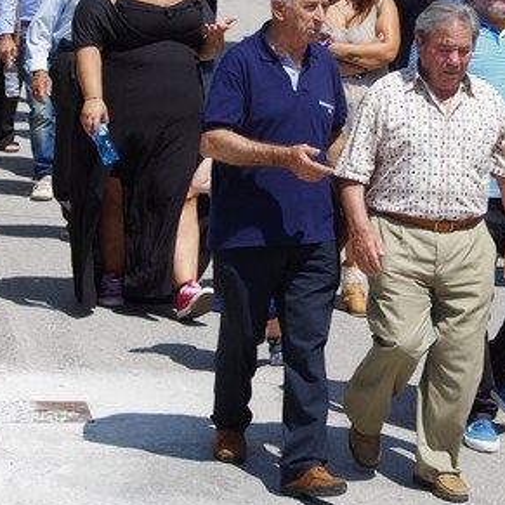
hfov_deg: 8.9
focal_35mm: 197
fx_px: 3252
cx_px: 382
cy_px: 82
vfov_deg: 8.9
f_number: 8
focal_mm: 60
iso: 200
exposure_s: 1/320
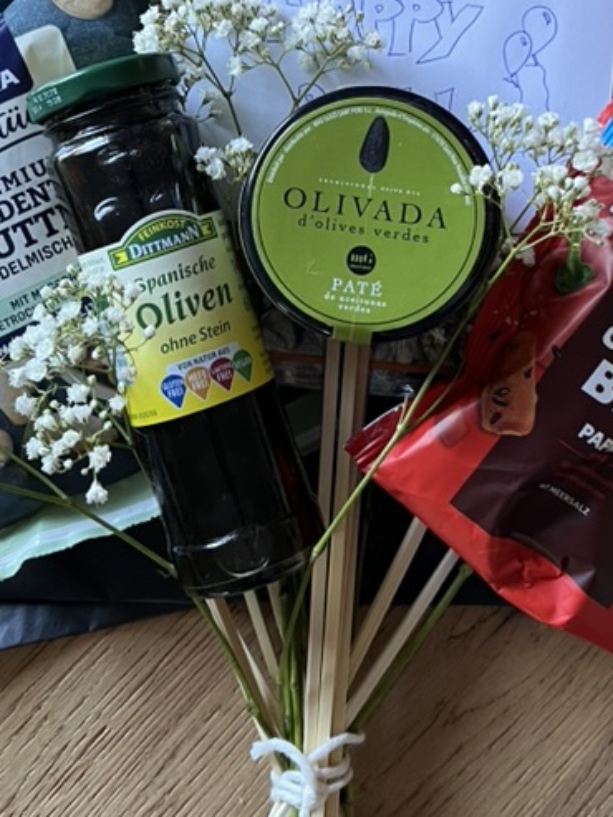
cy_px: 197
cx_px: 331
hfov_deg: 27.0
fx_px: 1274
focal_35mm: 54
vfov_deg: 34.7
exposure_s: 1/60
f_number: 1.6
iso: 160
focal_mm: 5.1
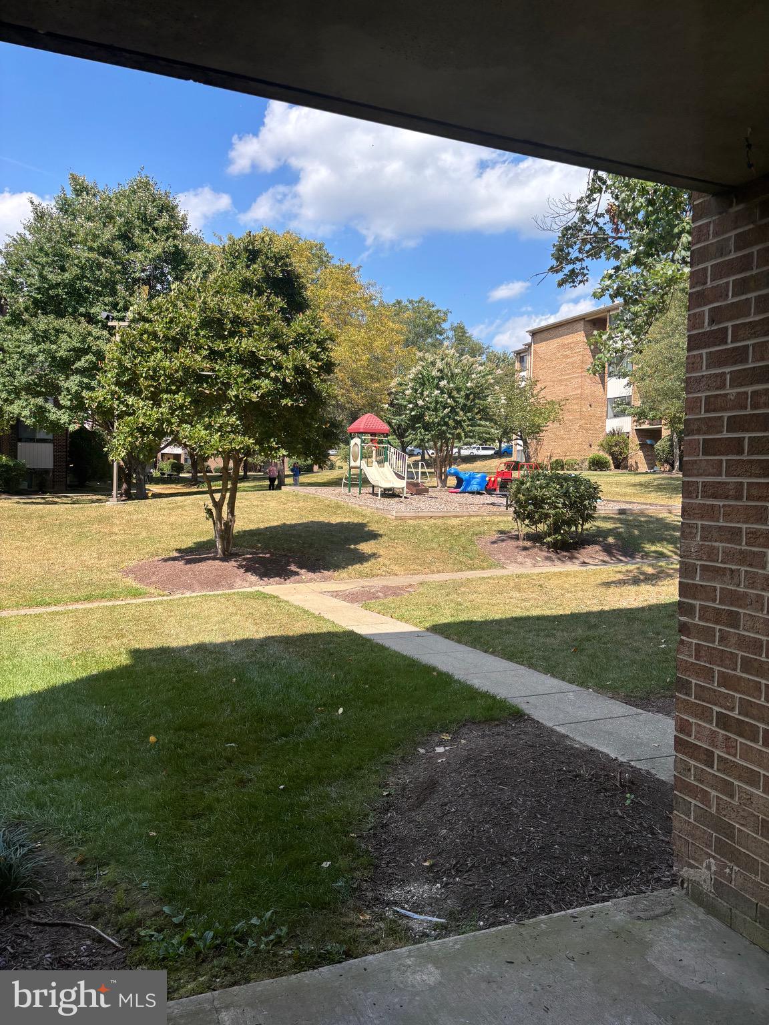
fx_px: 770
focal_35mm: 26
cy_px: 512
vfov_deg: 67.3
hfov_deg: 53.1
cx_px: 384
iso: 50
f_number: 1.6
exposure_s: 1/1178
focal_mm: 5.96
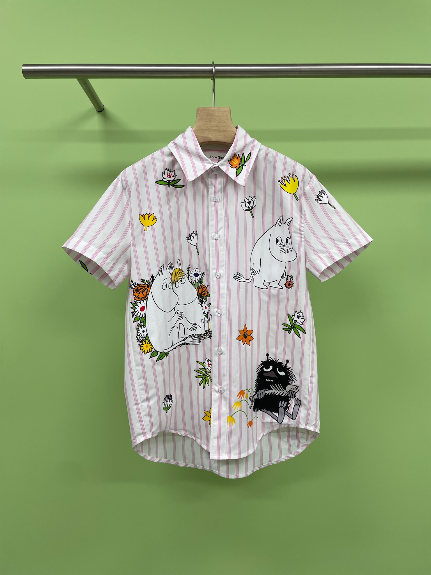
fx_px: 432
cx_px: 216
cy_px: 288
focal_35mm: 26
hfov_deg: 53.1
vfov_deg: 67.3
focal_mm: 4.2
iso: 32
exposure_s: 1/100
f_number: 1.6
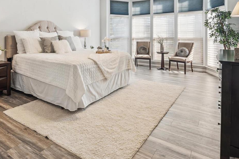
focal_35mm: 24
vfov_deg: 50.0
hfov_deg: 73.4
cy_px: 32
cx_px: 103
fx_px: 159
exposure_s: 1/10
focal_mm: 14
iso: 200
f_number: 8
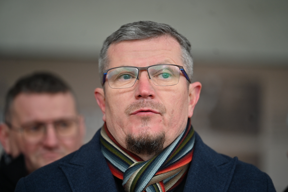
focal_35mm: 160
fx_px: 1280
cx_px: 144
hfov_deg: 12.8
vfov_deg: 8.6
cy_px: 96
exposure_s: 1/160
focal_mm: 160
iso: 320
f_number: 2.8
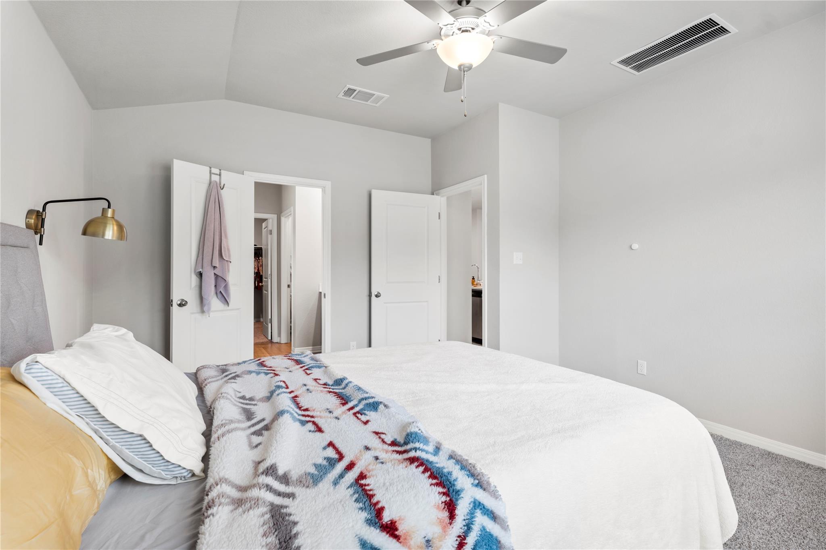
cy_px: 275
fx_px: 367
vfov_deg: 73.7
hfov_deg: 96.7
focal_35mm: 16
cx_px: 413
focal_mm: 16
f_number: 8
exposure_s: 1/1.67
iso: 100
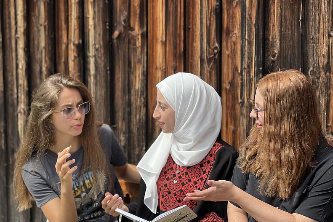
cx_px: 165
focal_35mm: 81
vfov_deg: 16.8
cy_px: 121
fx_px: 749
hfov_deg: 25.1
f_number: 2.8
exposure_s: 1/122
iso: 20
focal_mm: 9
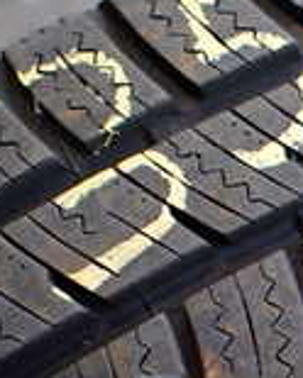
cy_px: 327
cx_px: 445
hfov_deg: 13.0
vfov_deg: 16.8
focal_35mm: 113
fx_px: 1267
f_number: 2.3
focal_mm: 5.4
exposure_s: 1/125
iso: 400
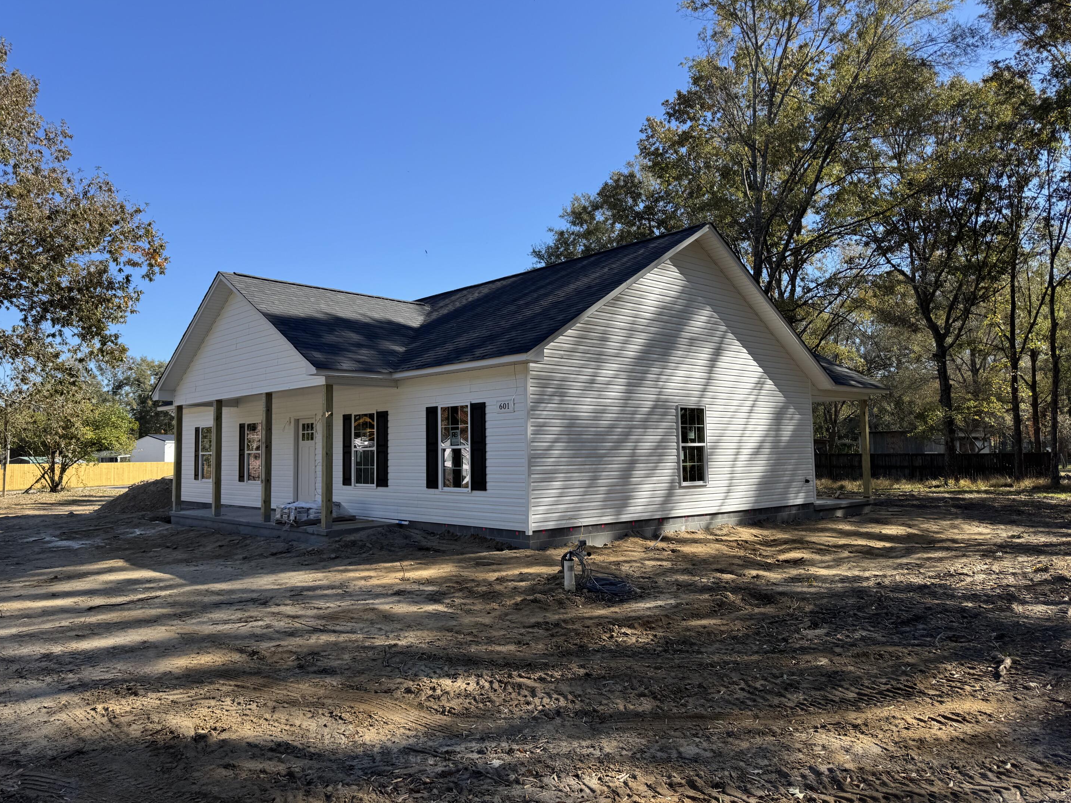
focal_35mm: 25
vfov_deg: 54.9
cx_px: 517
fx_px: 773
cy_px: 392
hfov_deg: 69.4
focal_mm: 6.76
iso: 80
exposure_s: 1/2252
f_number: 1.78
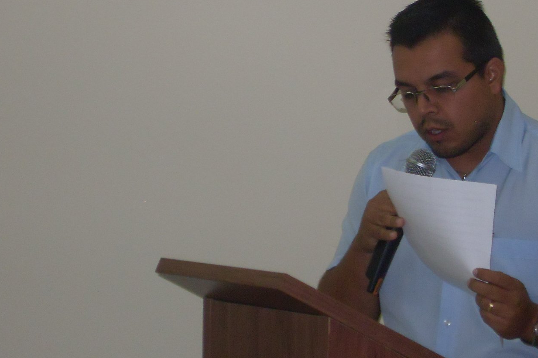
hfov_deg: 12.7
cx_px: 378
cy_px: 121
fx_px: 2406
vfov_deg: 8.5
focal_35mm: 161
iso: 240
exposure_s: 1/90
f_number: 4.8
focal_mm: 15.3
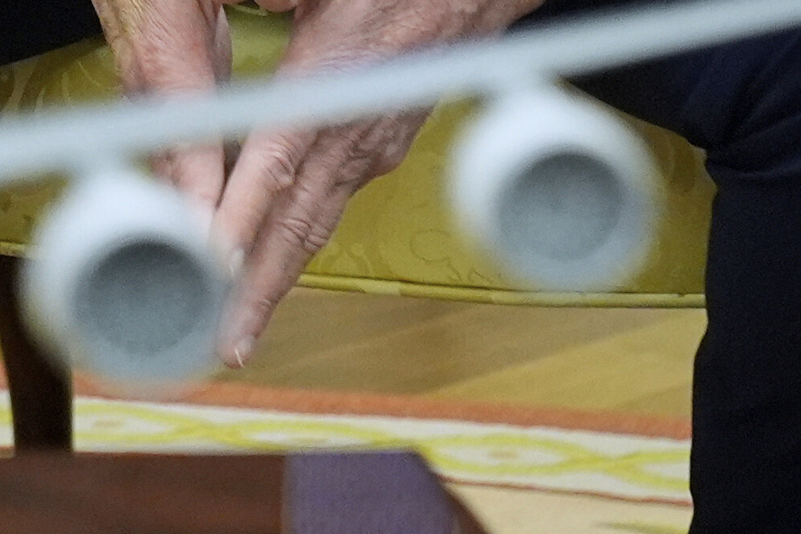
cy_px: -637
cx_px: -784
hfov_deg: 6.6
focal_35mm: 305
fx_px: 6787
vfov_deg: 4.4
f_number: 3.2
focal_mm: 51
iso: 2500
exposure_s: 1/400
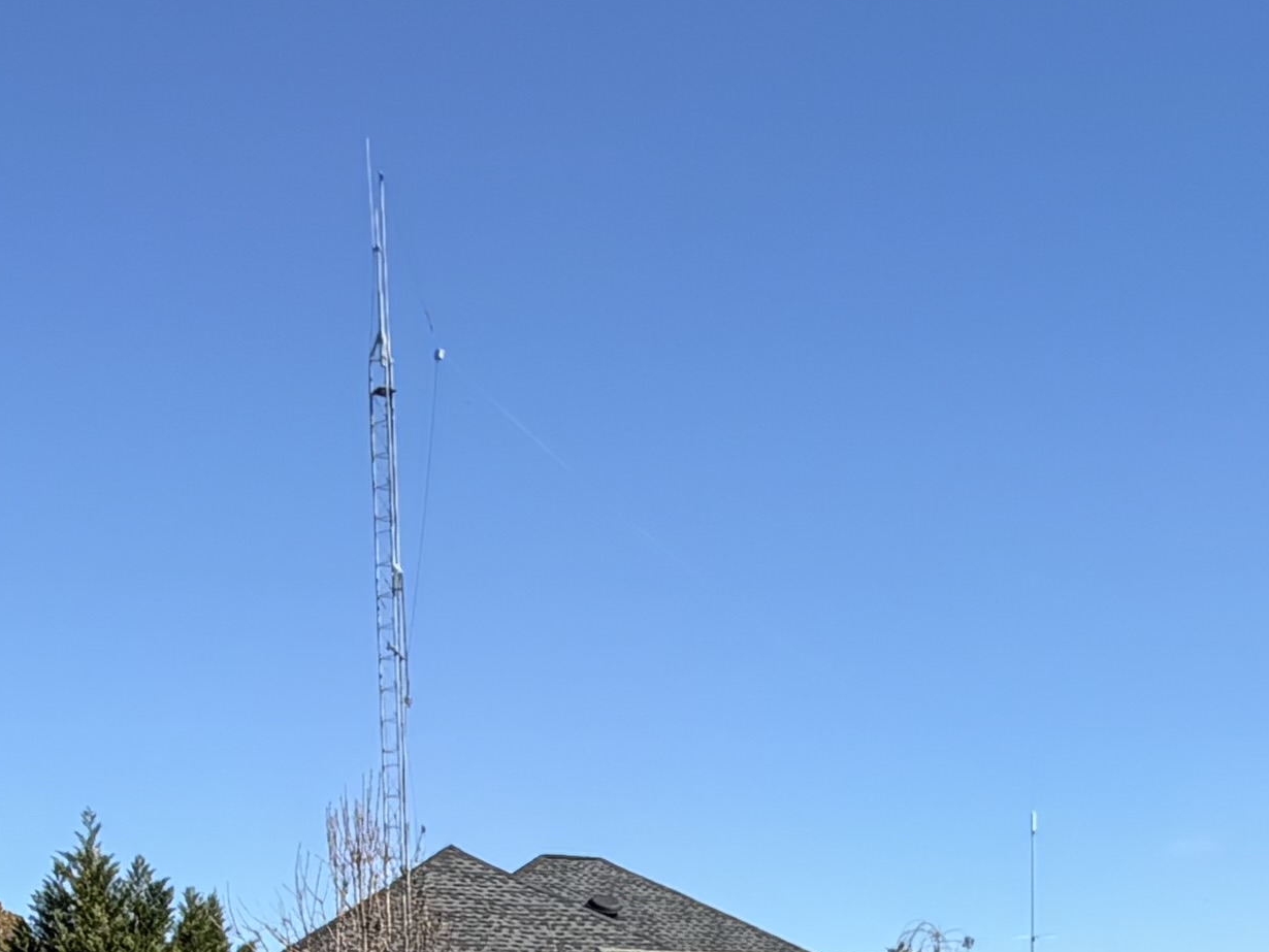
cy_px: 1402
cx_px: 789
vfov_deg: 19.8
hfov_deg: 29.7
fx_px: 2383
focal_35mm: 65
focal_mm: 2.22
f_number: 2.2
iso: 25
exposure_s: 1/770
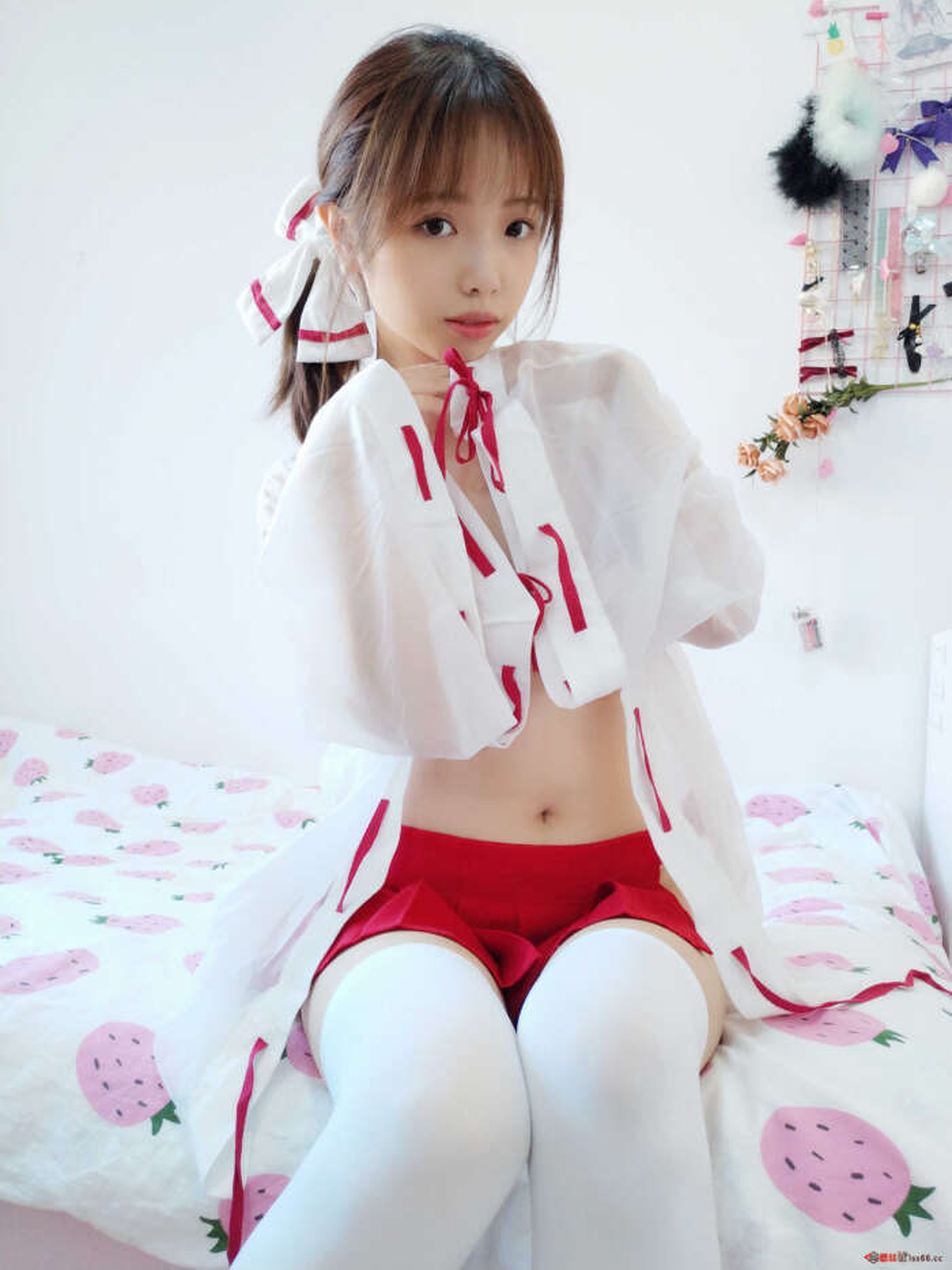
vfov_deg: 69.4
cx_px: 476
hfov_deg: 54.9
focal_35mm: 25
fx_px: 917
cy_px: 635
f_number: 1.8
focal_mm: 4.36
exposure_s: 1/25
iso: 100
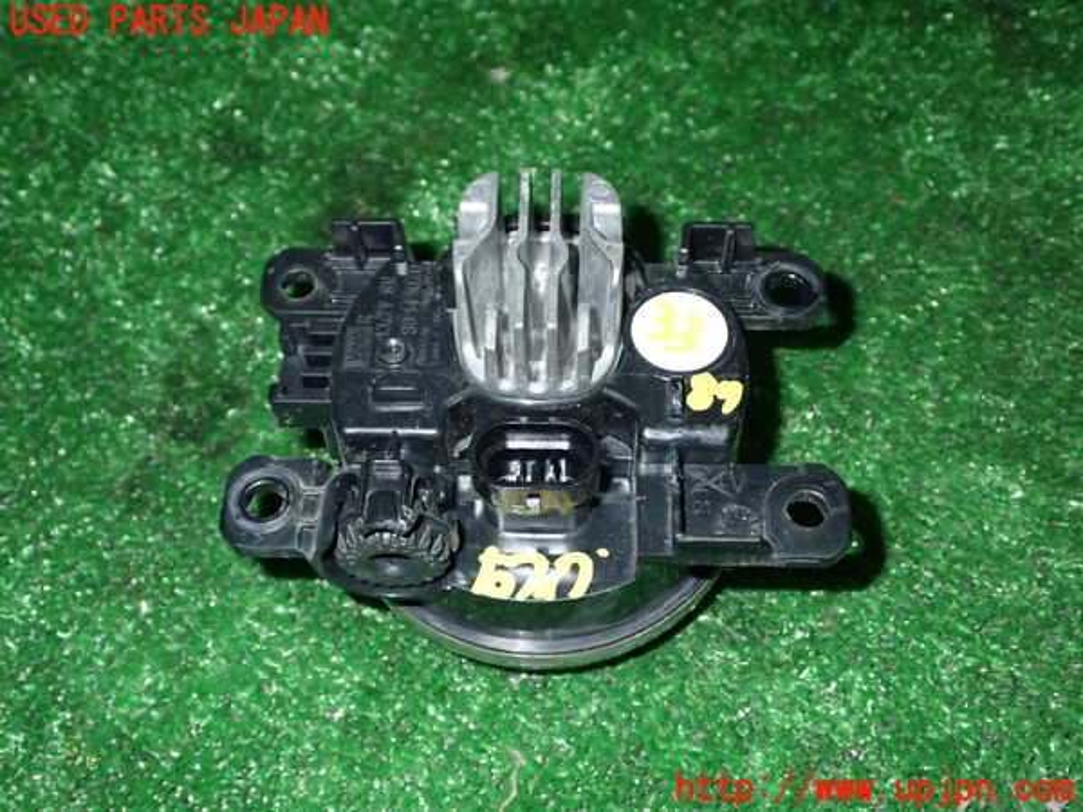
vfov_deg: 35.1
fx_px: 1283
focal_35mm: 41
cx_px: 542
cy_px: 406
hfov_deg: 45.8
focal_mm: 7.31
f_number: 8
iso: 640
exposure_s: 1/40
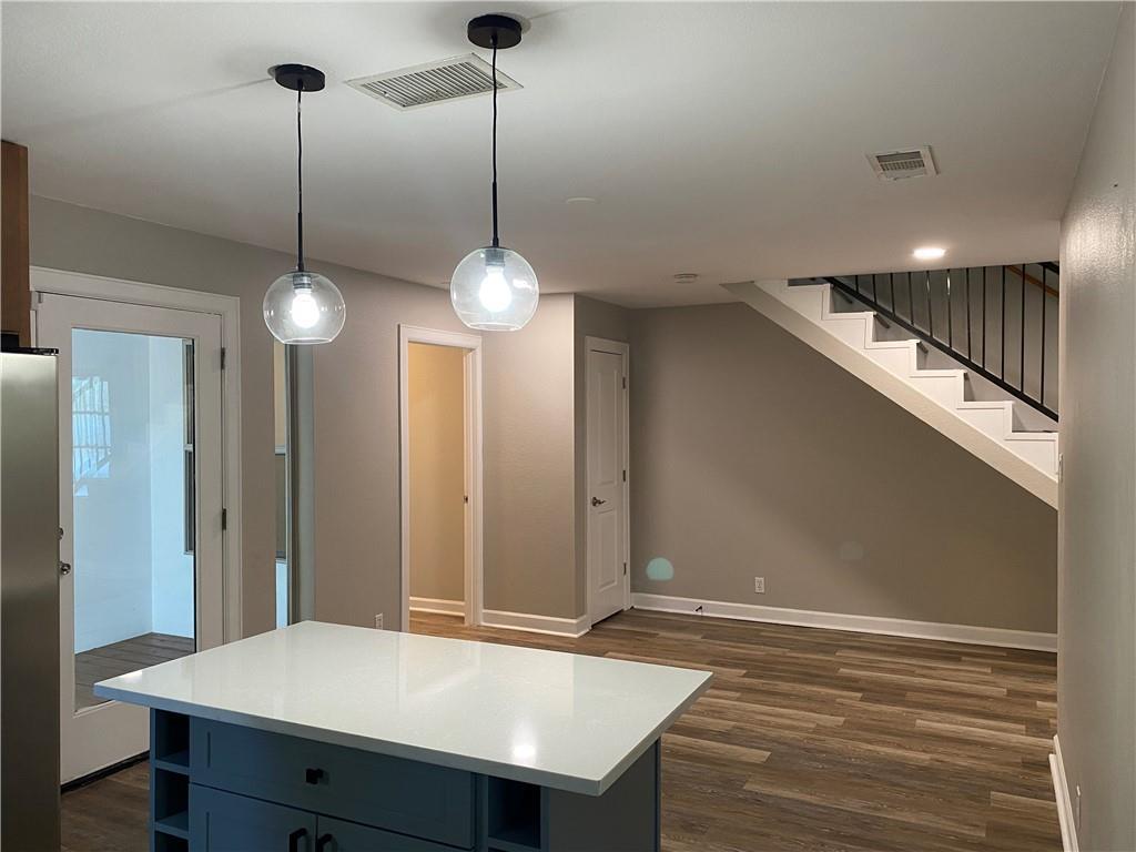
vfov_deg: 53.1
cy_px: 426
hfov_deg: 67.3
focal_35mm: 26
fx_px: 853
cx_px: 568
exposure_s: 1/60
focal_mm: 4.25
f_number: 1.8
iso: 125
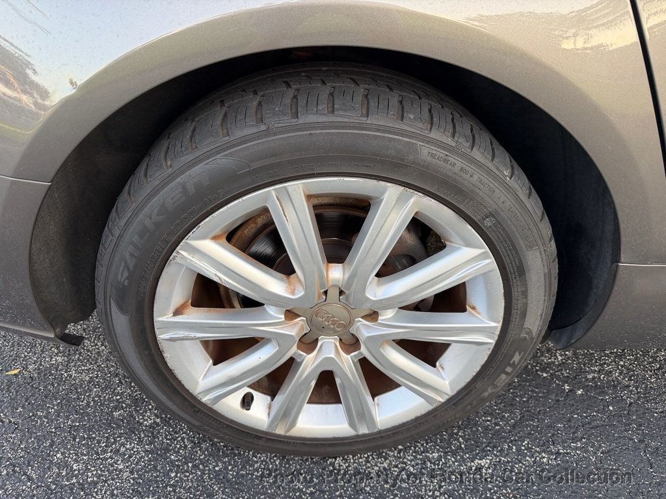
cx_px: 333
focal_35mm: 24
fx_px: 462
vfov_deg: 56.8
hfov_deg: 71.6
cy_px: 250
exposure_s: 1/195
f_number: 1.78
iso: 100
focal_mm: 6.76
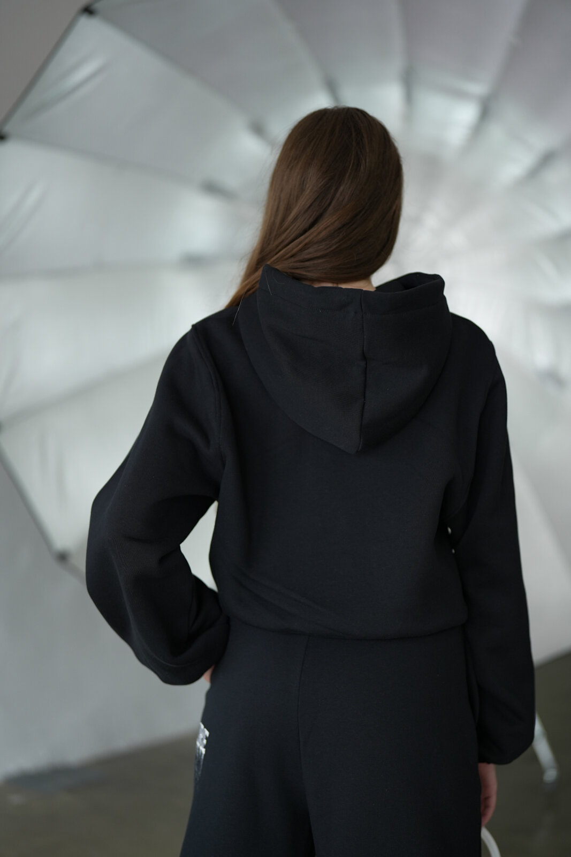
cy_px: 428
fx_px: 1189
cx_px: 286
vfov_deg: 39.6
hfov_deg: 27.0
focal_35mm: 50
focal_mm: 50
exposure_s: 1/320
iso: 250
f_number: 1.4
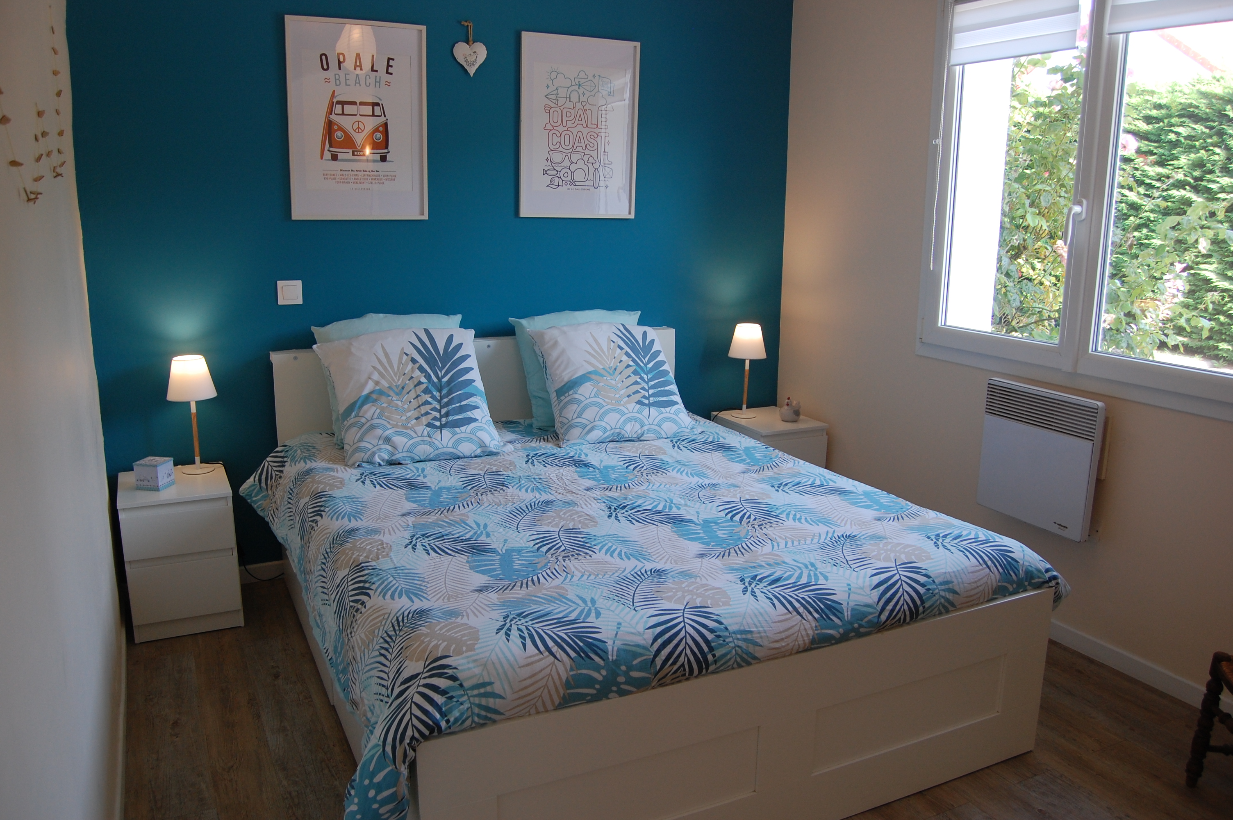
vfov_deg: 47.8
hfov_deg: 67.4
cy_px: 410
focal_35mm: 27
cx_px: 616
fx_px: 924
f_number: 5.6
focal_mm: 18
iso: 400
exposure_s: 1/125
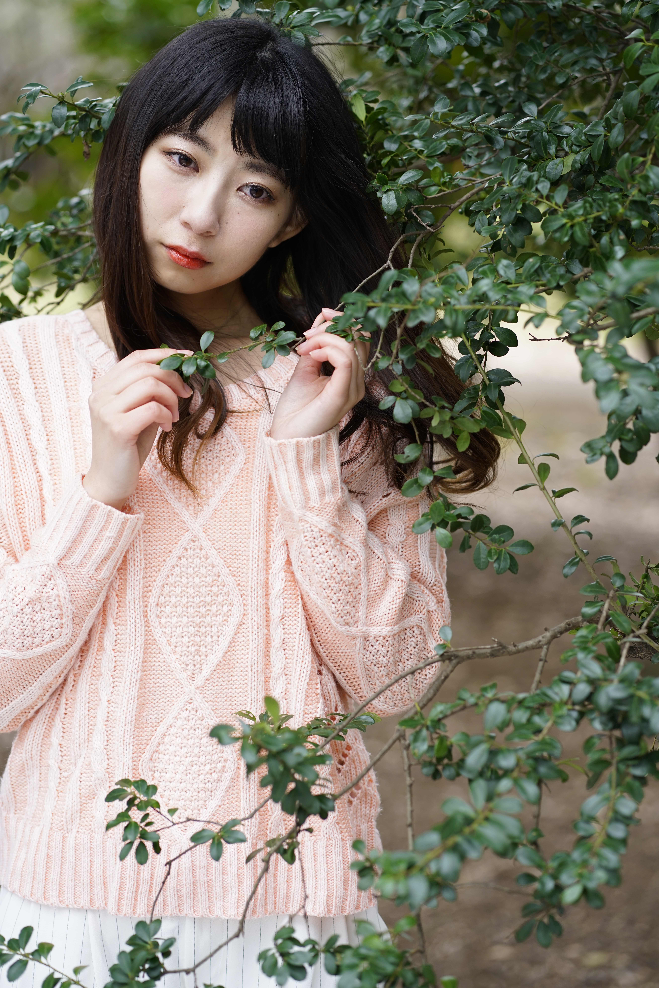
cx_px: 330
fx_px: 2333
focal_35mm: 85
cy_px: 494
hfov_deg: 16.1
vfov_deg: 23.9
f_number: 3.2
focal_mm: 85
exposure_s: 1/250
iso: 320
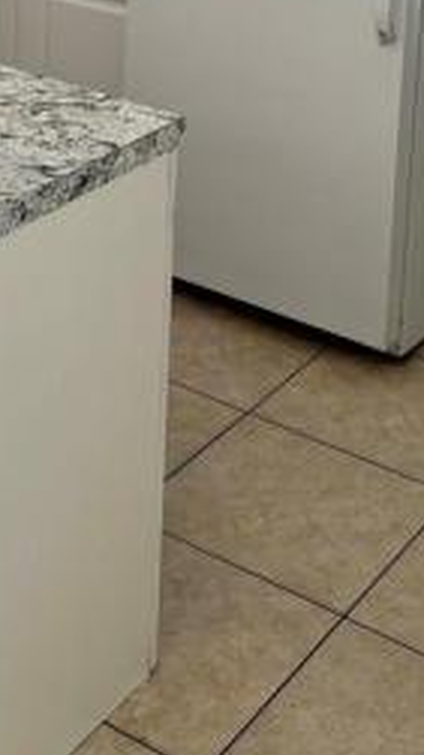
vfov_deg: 25.3
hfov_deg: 15.9
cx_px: 60
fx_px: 1501
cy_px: -159
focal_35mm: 75
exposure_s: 1/121
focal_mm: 6.76
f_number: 1.78
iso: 100
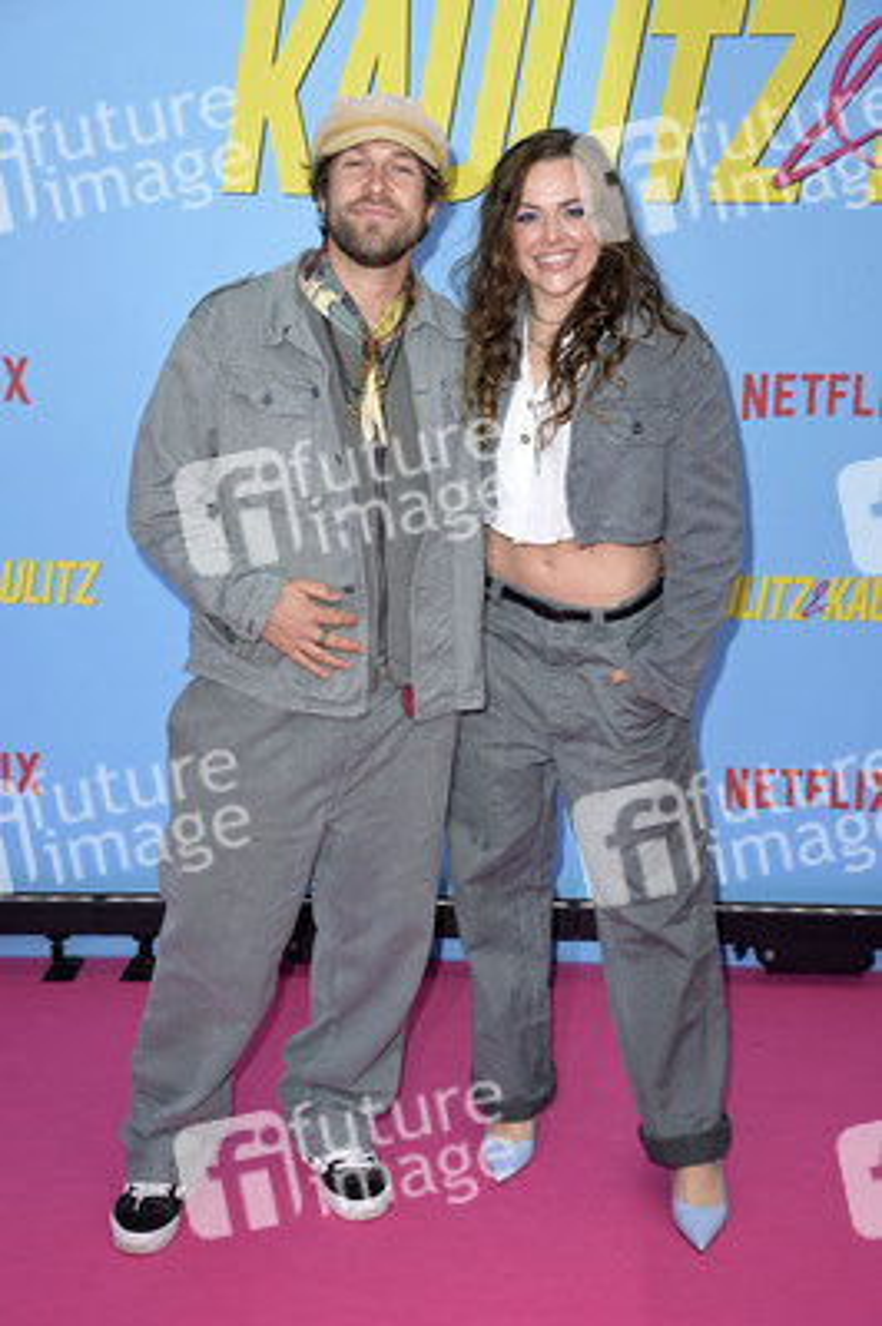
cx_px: 441
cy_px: 663
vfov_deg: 34.5
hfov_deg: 23.3
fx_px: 2135
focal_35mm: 58
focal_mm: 58
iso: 640
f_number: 6.3
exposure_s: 1/250
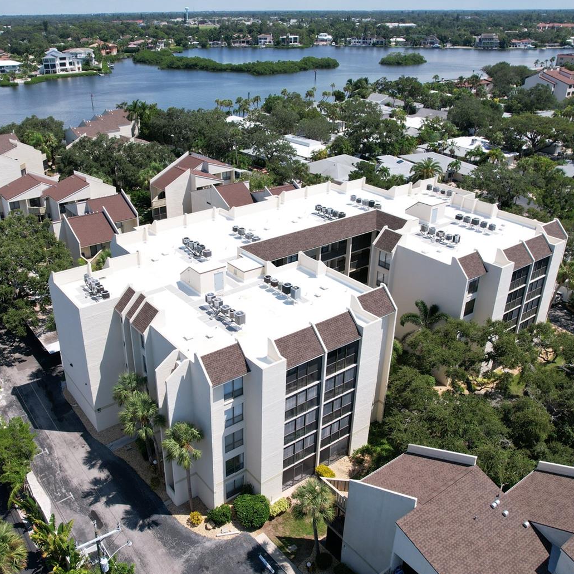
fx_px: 544
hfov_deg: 55.3
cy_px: 281
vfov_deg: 55.6
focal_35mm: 29
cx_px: 234
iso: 140
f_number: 2.8
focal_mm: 8.38
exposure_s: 1/2500
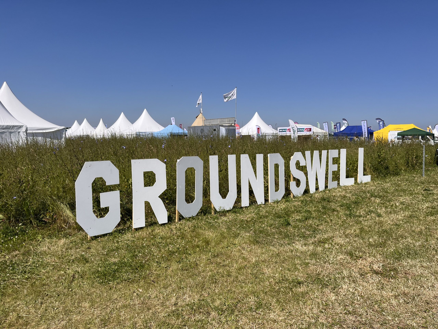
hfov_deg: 67.3
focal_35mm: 26
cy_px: 164
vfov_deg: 53.1
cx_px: 219
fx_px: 329
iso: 50
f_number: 1.6
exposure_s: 1/5848
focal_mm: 5.1
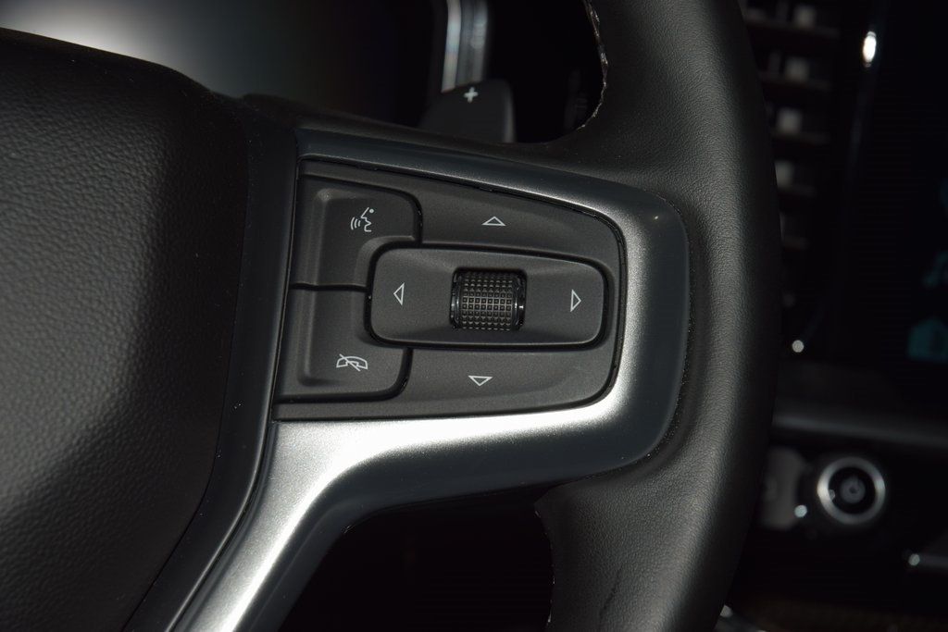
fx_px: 2765
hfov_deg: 19.5
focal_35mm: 105
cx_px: 474
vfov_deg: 13.0
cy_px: 316
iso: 100
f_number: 8
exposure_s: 1/125
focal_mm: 70
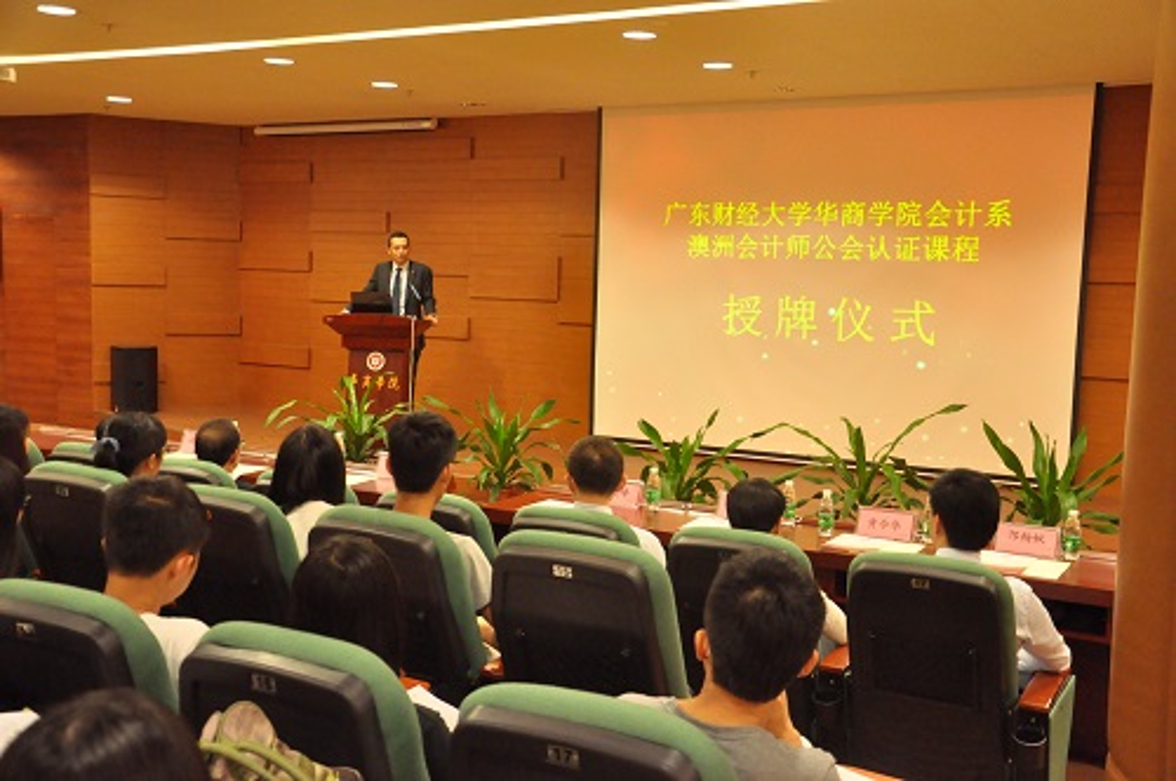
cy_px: 390
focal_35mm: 39
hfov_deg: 49.6
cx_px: 588
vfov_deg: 34.1
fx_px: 1272
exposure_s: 1/60
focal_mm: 26
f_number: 4
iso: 3200
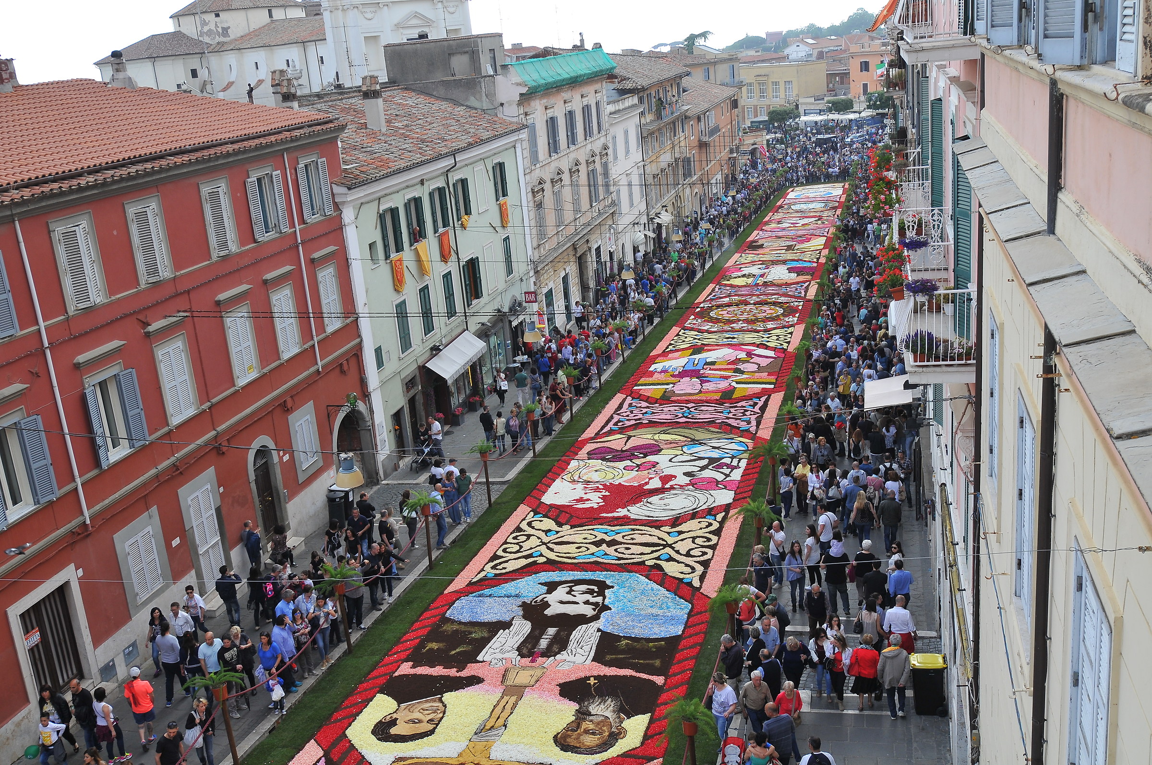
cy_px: 382
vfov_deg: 36.8
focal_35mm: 36
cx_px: 576
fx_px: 1151
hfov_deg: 53.2
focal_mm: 24
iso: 200
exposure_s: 1/250
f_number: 8
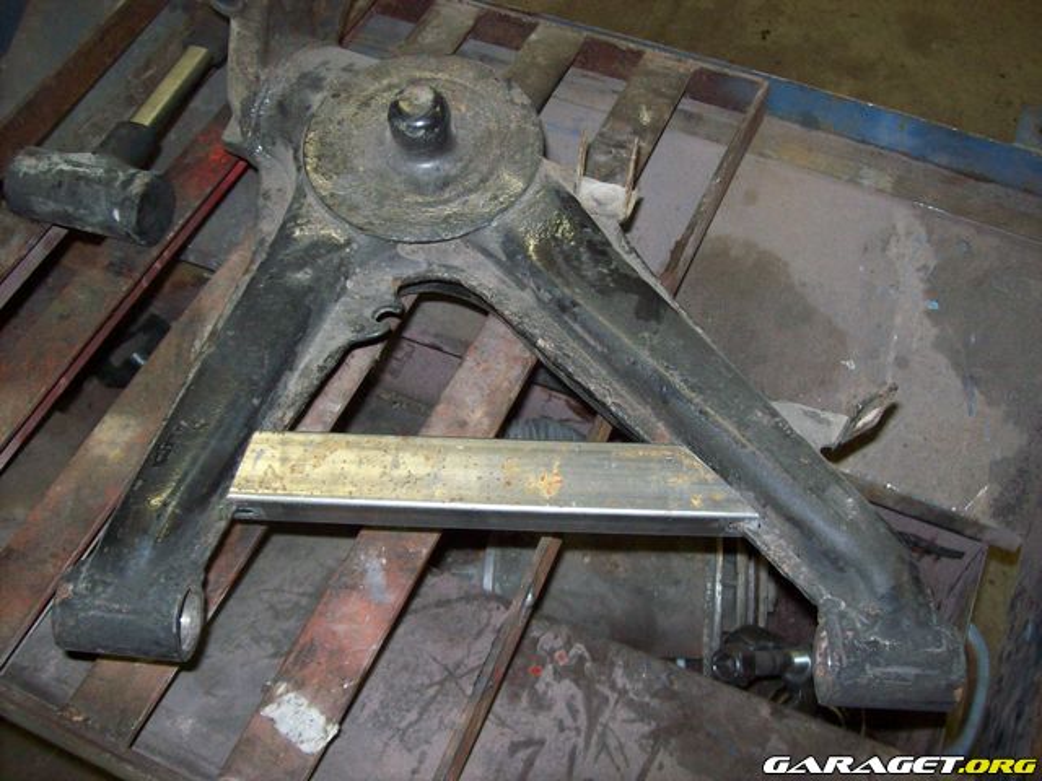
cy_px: 390
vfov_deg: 39.7
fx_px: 1084
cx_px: 521
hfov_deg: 51.4
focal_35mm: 36
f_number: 2.7
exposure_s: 1/64
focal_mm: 6
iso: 200
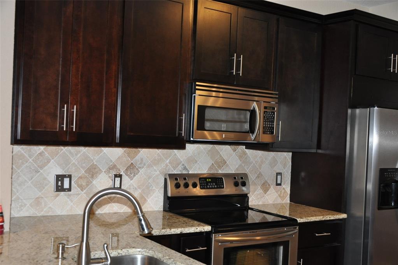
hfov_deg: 46.4
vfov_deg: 31.8
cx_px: 199
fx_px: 464
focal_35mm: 42
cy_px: 132
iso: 800
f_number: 4
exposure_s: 1/60
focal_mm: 28
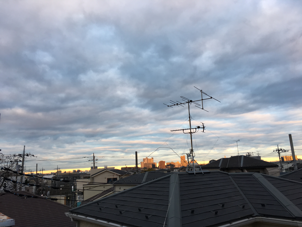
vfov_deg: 48.2
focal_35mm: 29
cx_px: 151
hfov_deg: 61.7
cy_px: 114
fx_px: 253
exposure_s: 1/60
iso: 32
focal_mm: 4.15
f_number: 2.2
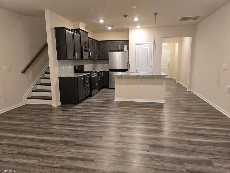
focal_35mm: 23
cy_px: 86
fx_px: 153
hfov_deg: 73.9
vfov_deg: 58.9
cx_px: 115
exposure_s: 1/120
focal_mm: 6.3
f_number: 1.7
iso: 500
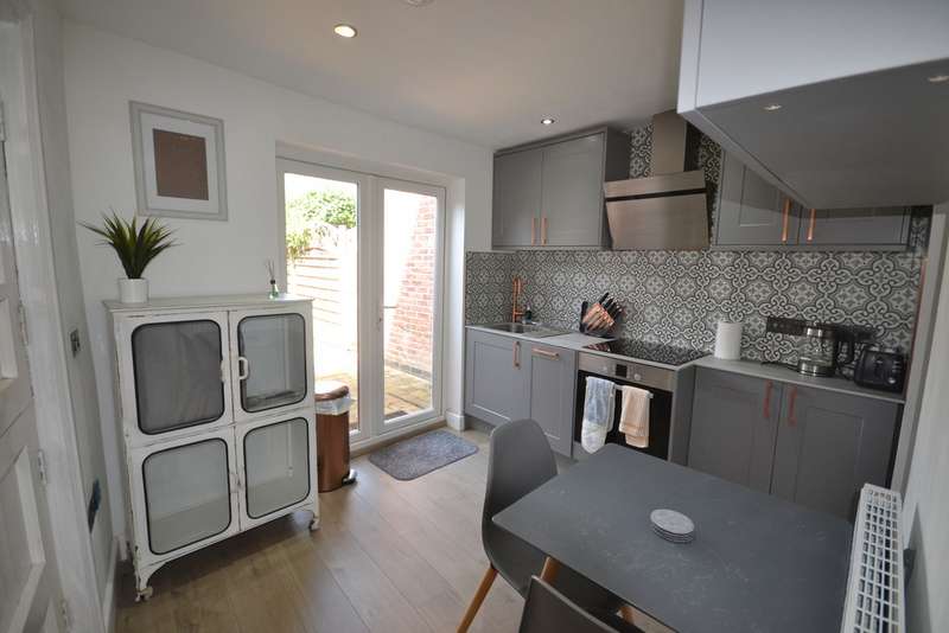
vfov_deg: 77.4
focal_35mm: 15
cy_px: 316
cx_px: 474
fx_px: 396
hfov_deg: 100.4
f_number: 4
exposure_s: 1/100
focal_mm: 10
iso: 400
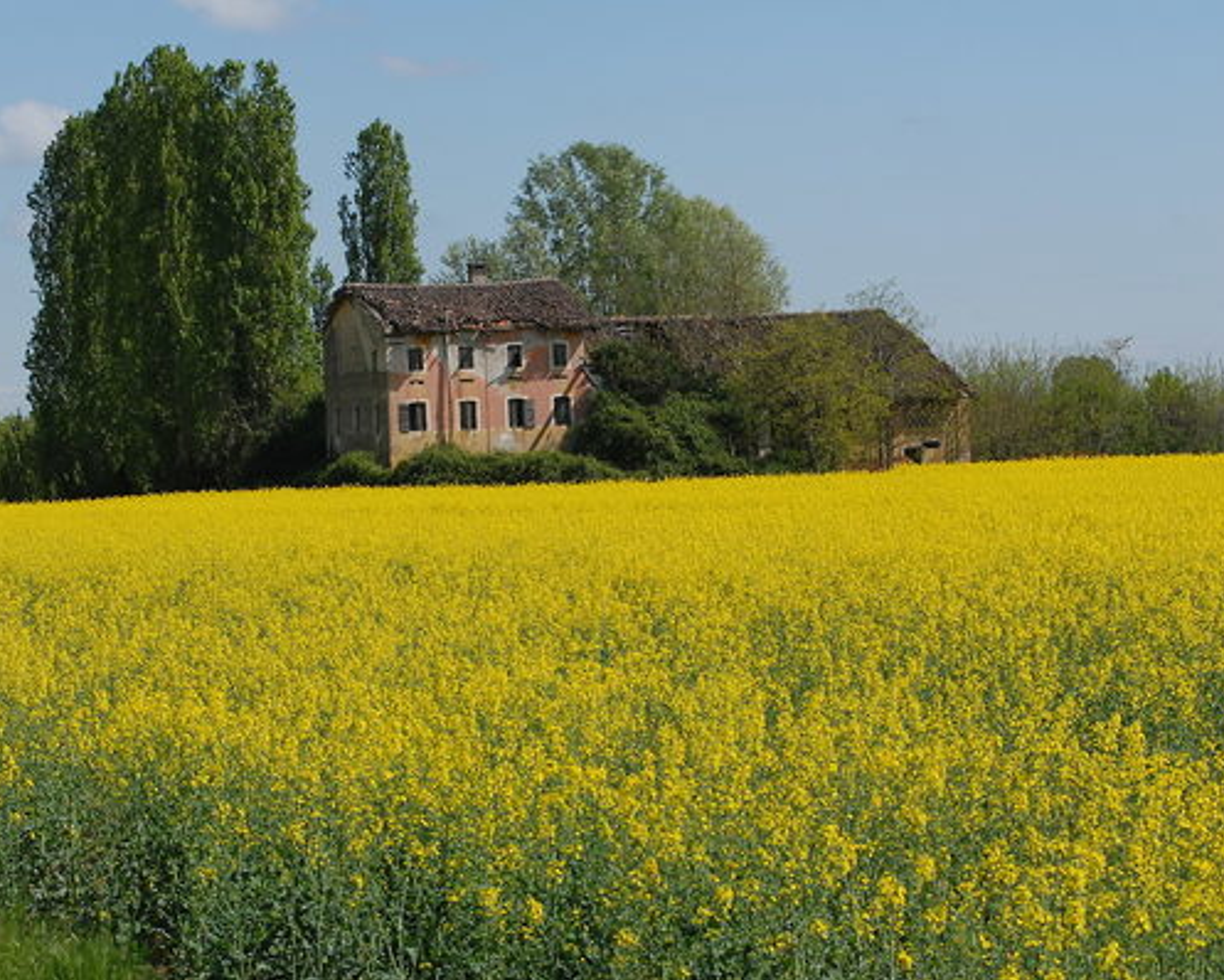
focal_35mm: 119
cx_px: 537
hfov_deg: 16.1
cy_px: 491
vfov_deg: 13.0
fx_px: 4313
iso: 125
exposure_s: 1/160
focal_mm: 70
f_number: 11
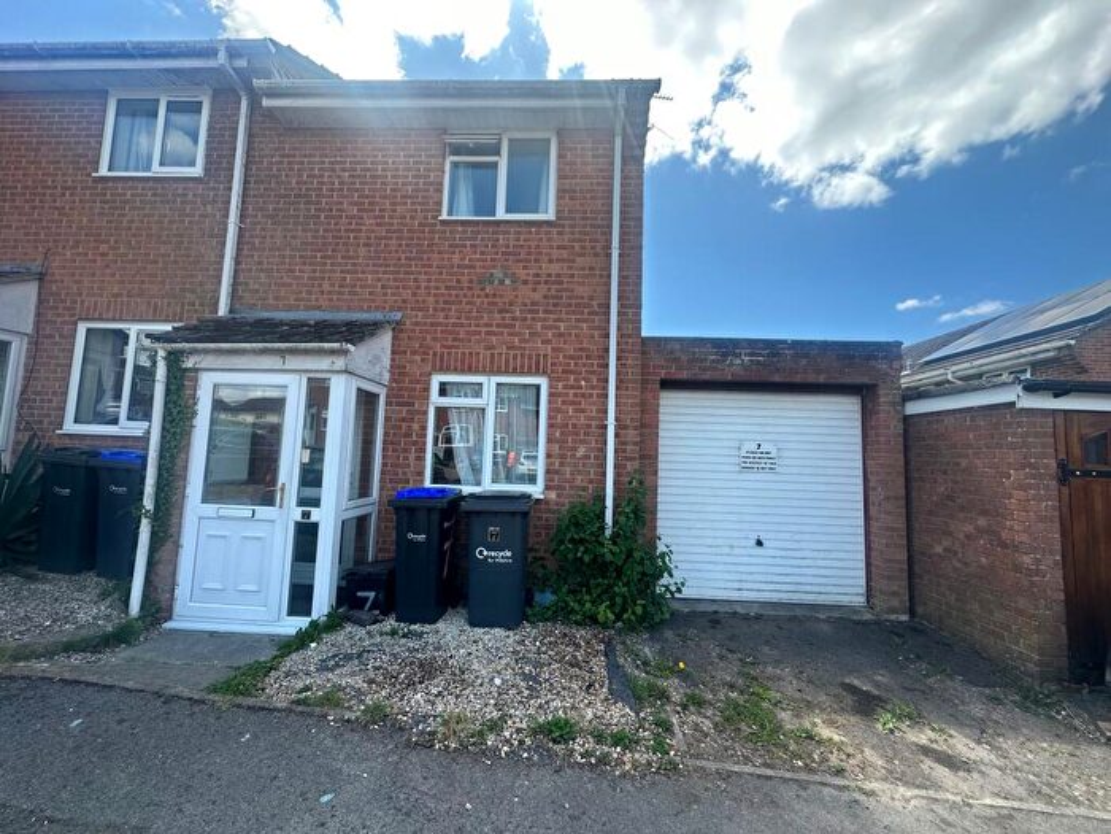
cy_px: 417
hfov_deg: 102.1
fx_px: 449
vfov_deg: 85.7
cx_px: 556
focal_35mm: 14
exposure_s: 1/801
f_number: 2.2
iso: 40
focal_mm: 2.22
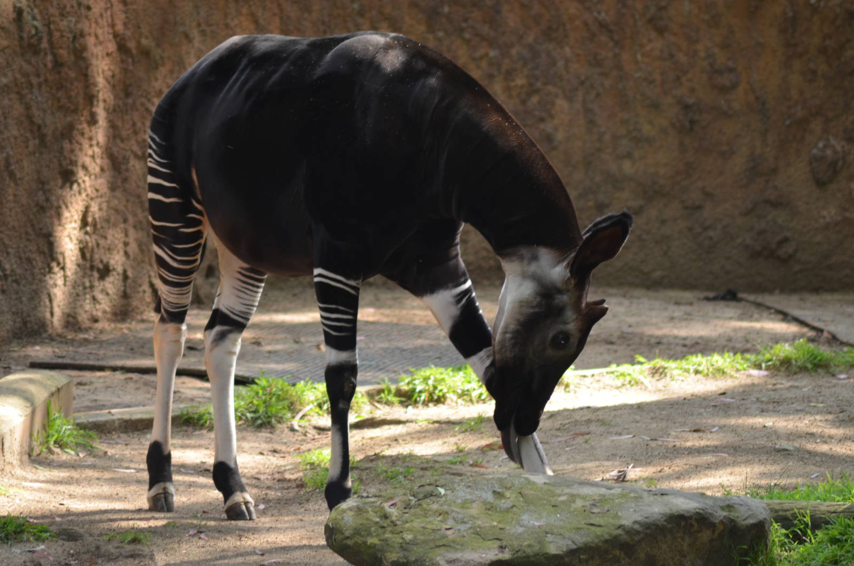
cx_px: 427
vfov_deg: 3.3
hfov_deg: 4.9
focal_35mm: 420
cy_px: 283
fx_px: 9943
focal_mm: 280
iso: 360
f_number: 5.3
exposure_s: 1/125
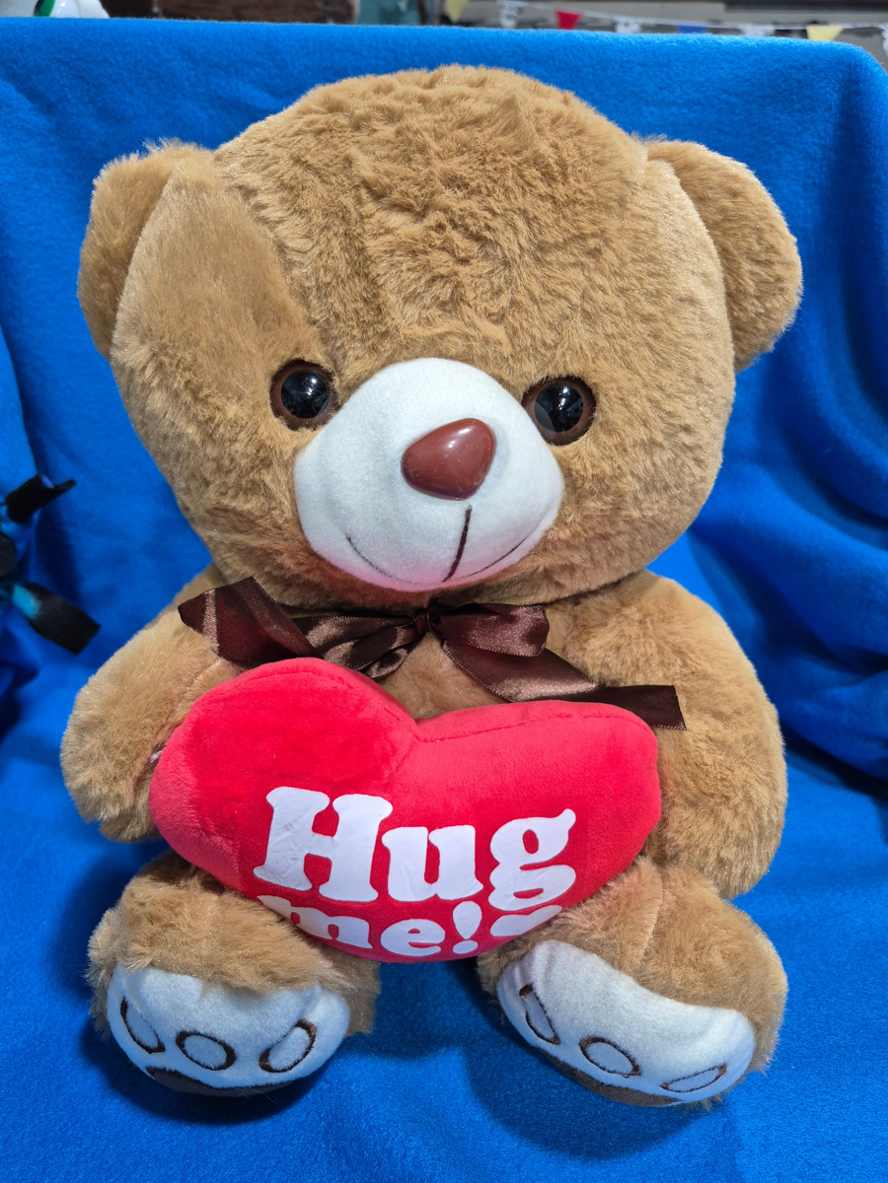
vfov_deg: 73.9
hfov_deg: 58.9
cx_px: 444
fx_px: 787
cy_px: 592
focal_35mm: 23
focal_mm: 5.4
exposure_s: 1/120
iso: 160
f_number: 1.8
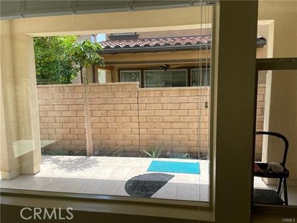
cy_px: 112
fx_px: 223
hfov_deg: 67.3
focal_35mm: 26
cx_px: 148
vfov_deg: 53.0
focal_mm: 4.2
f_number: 1.6
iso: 32
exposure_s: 1/703
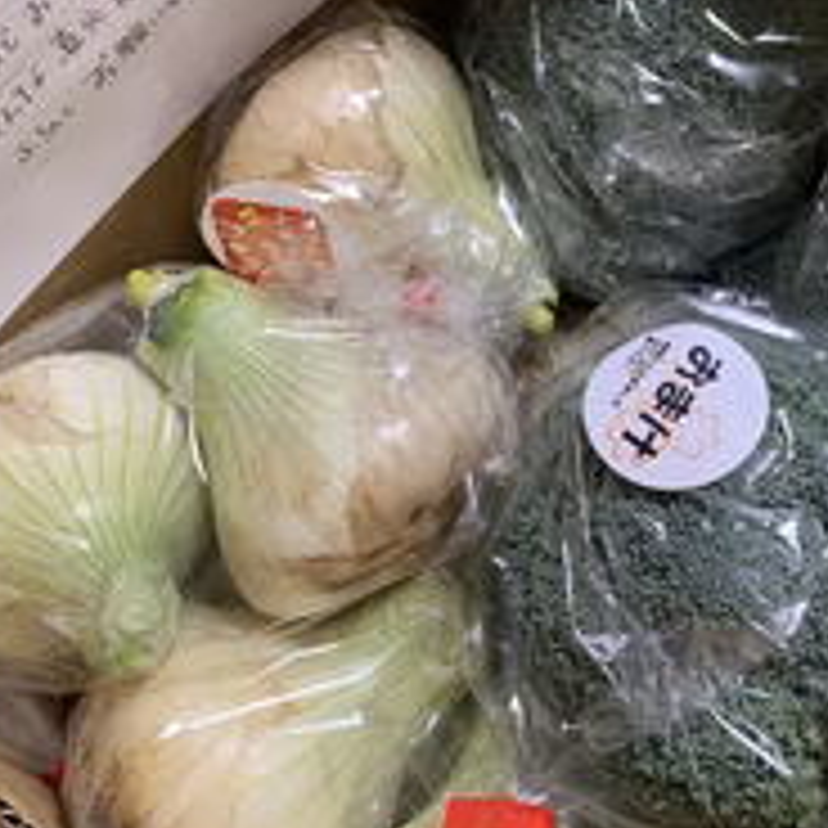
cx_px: 616
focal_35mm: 50
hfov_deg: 33.4
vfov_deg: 33.5
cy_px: 234
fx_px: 1353
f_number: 1.8
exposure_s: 1/50
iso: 400
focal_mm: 4.25
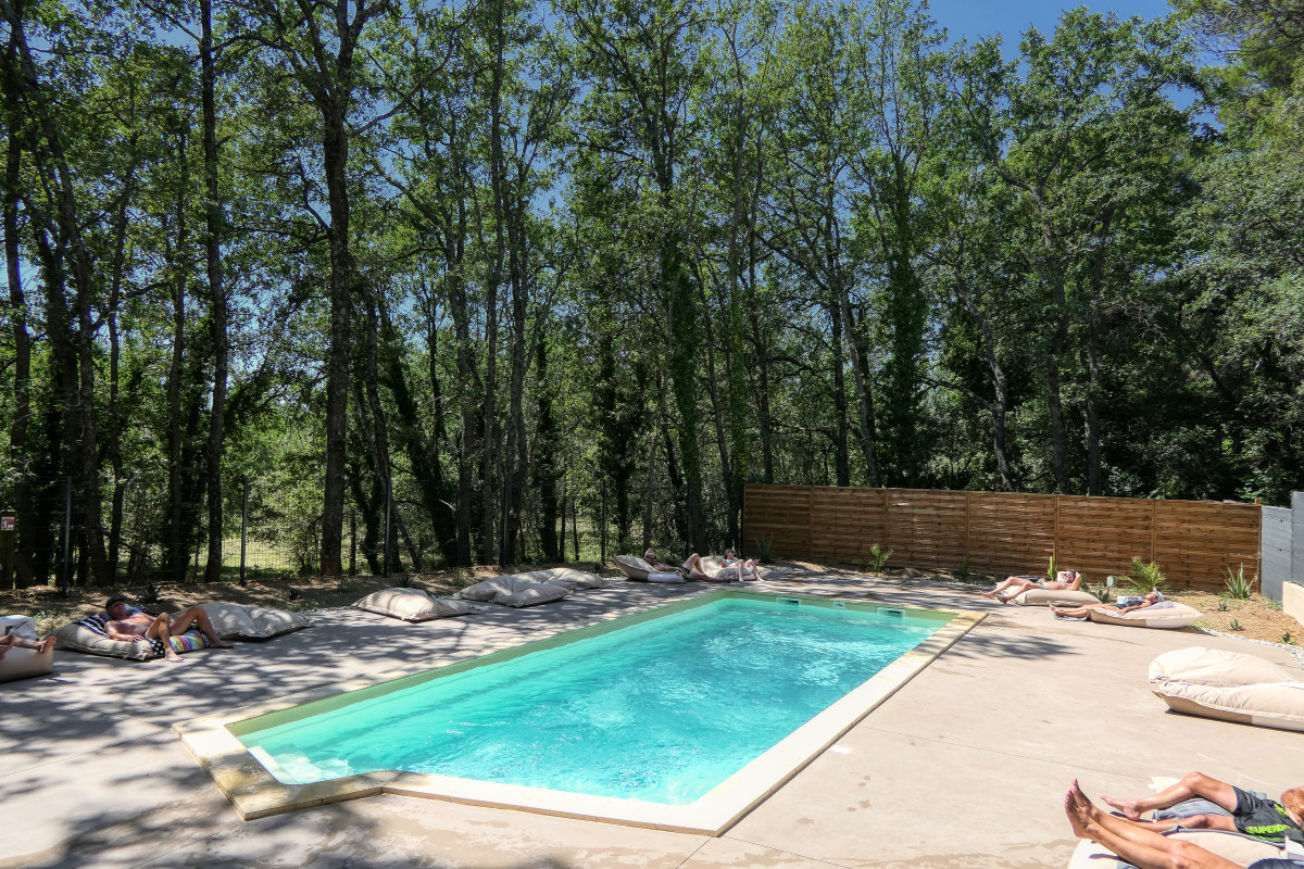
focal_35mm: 24
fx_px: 869
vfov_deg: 53.1
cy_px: 434
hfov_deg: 73.7
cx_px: 652
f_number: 4
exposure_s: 1/500
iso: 125
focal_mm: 8.8
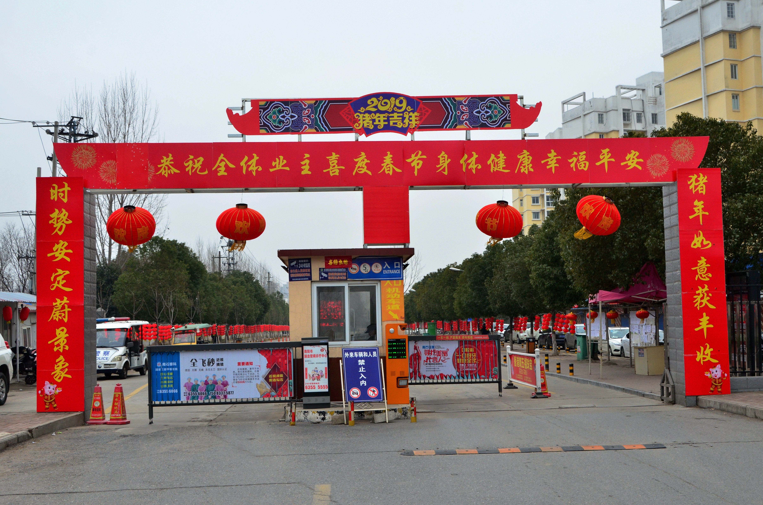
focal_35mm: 42
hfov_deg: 47.0
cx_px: 388
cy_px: 251
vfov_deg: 32.1
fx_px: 878
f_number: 8
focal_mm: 27
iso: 500
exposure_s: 1/400
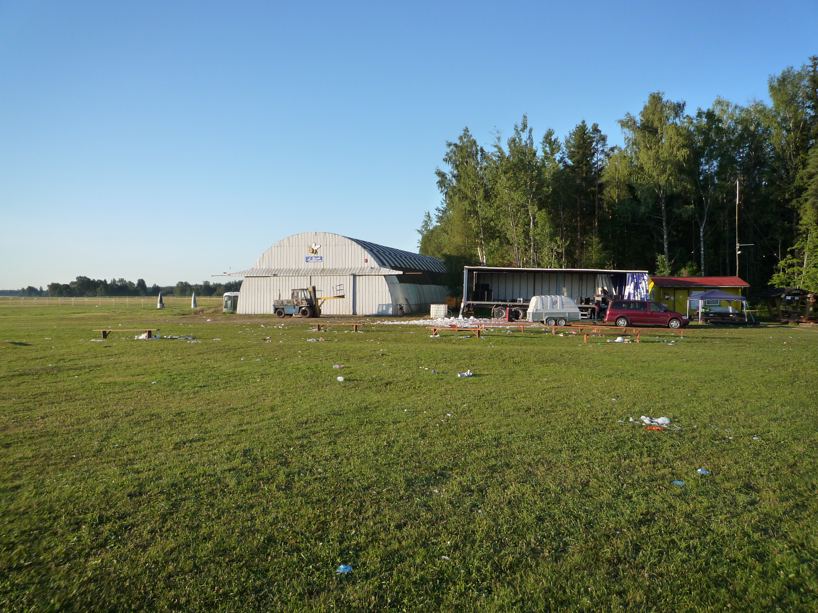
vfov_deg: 54.9
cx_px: 409
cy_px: 306
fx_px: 591
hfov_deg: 69.4
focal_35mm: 25
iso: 160
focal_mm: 4.4
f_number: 3.2
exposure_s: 1/640
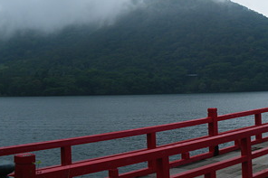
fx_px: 424
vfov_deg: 23.4
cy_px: 35
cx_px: 178
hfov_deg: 34.8
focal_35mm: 57
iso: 64
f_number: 5.4
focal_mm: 6.3
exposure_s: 1/320
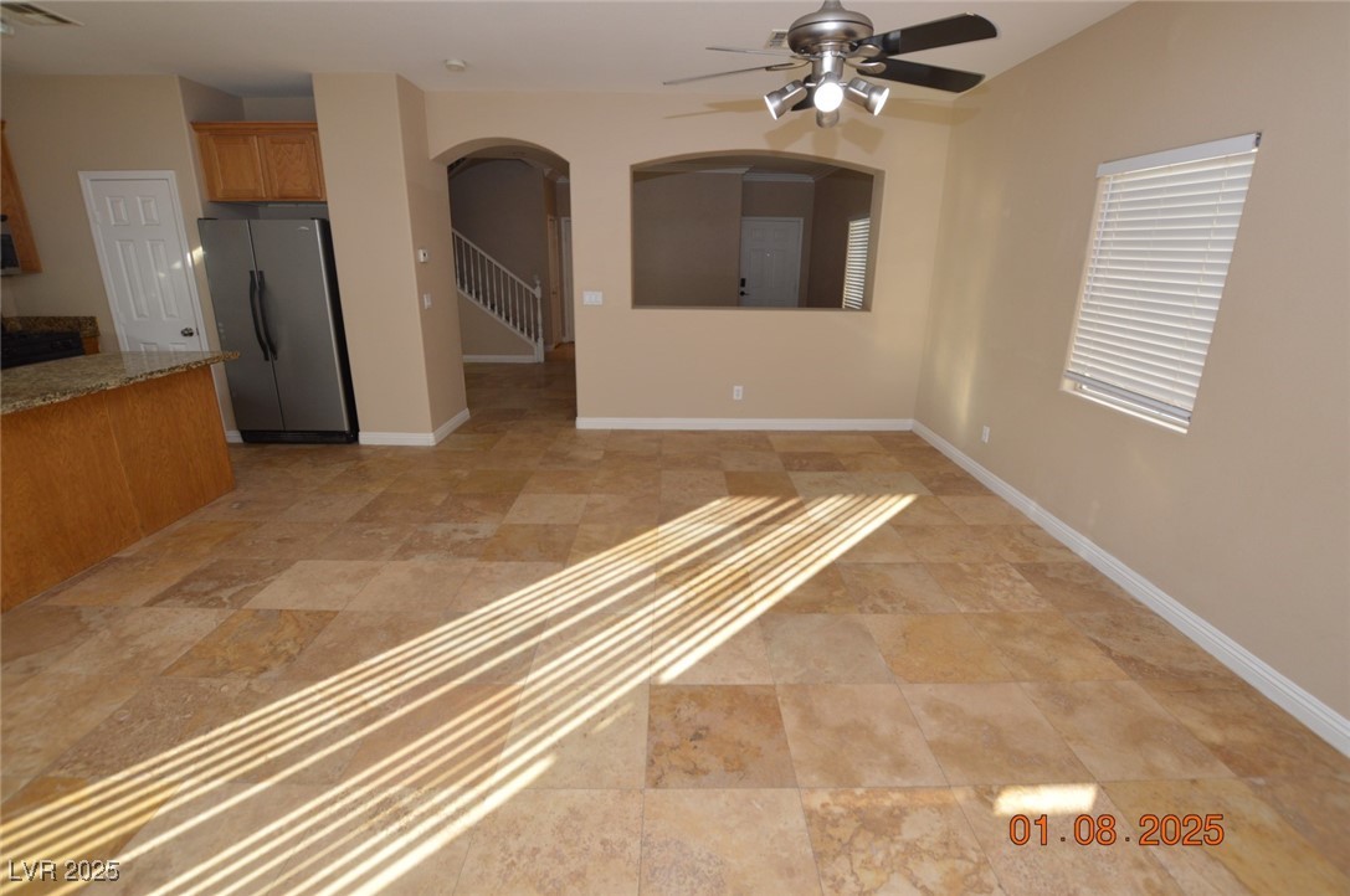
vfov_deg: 77.2
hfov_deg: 100.5
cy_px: 448
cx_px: 675
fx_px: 562
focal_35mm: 15
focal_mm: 10
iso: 400
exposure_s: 1/125
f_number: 5.6
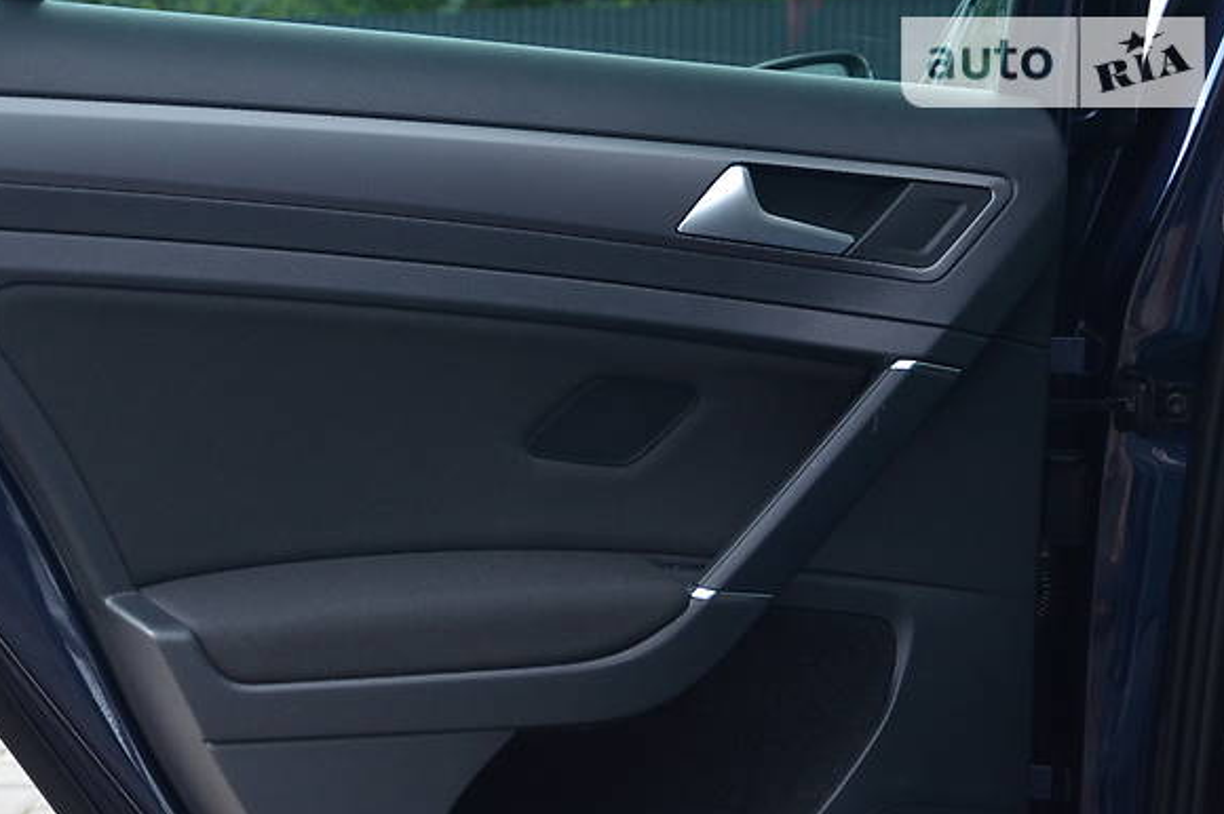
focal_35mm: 62
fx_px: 2107
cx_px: 393
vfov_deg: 21.8
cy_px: 550
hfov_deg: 32.1
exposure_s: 1/50
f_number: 4.2
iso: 800
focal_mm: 30
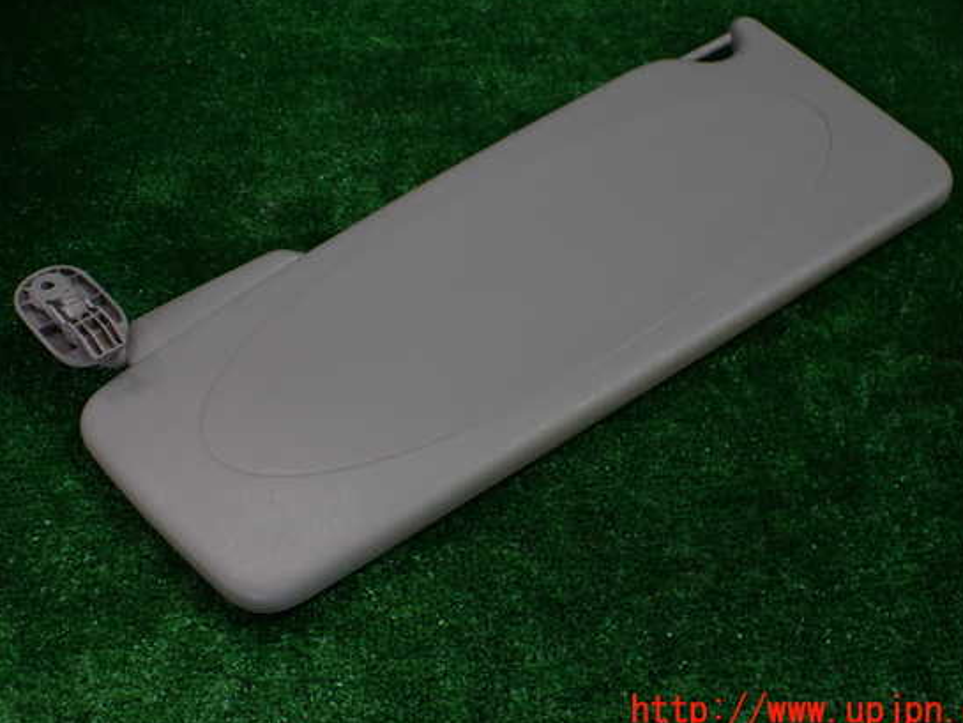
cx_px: 500
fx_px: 918
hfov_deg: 55.3
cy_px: 336
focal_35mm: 33
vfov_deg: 42.9
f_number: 2.3
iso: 200
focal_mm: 5.4
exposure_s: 1/125
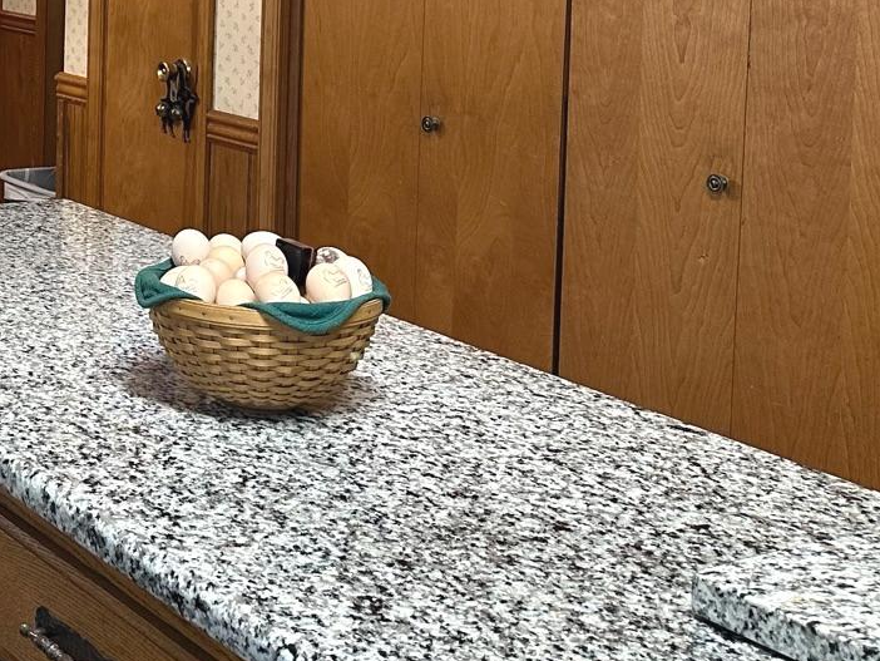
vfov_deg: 20.3
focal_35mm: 70
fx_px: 1780
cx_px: -102
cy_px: -5
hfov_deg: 25.6
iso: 250
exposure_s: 1/60
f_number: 1.78
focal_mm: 6.86
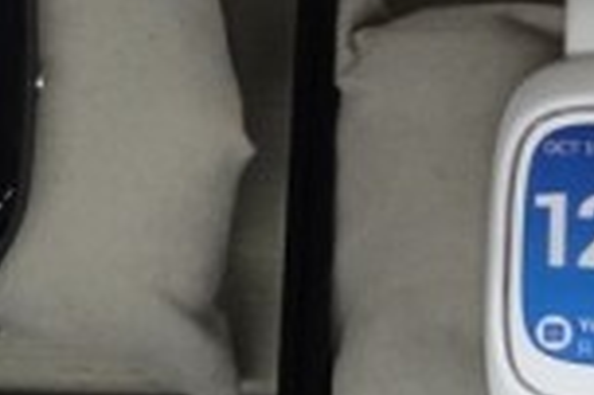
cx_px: -184
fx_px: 4088
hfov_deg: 8.2
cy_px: 41
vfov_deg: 5.5
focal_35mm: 248
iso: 2000
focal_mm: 19.29
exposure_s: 1/60
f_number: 7.1
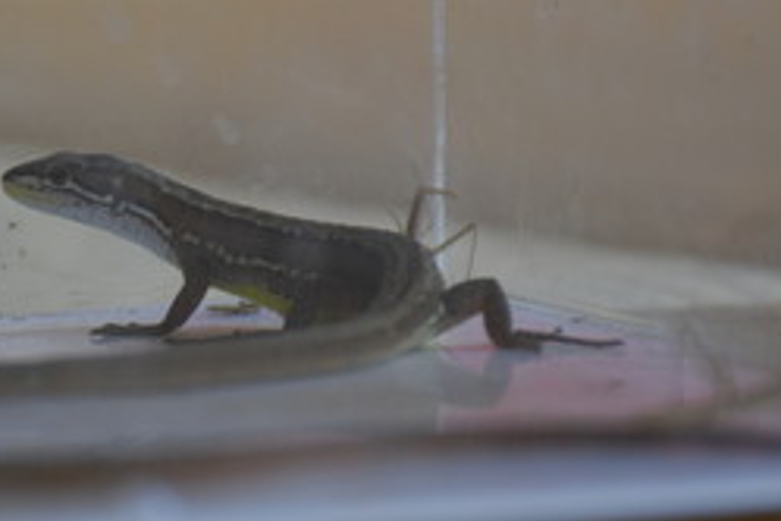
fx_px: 9154
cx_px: 188
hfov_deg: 4.9
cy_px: 265
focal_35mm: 422
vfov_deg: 3.3
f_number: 5.6
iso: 500
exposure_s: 1/250
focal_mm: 140
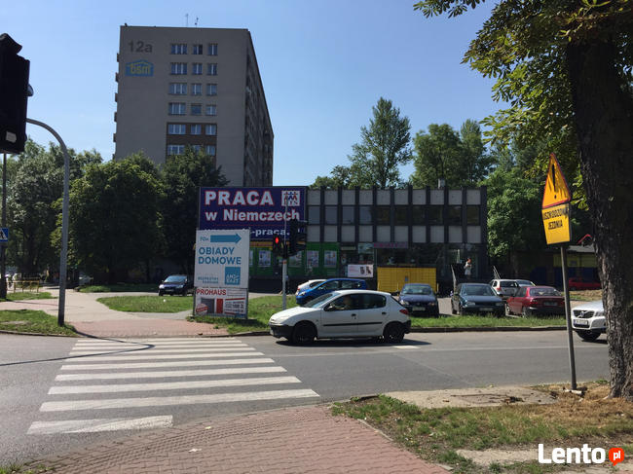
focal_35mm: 29
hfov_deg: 61.7
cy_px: 237
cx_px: 316
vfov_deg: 48.2
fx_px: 530
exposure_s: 1/2326
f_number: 2.2
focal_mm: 4.15
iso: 32
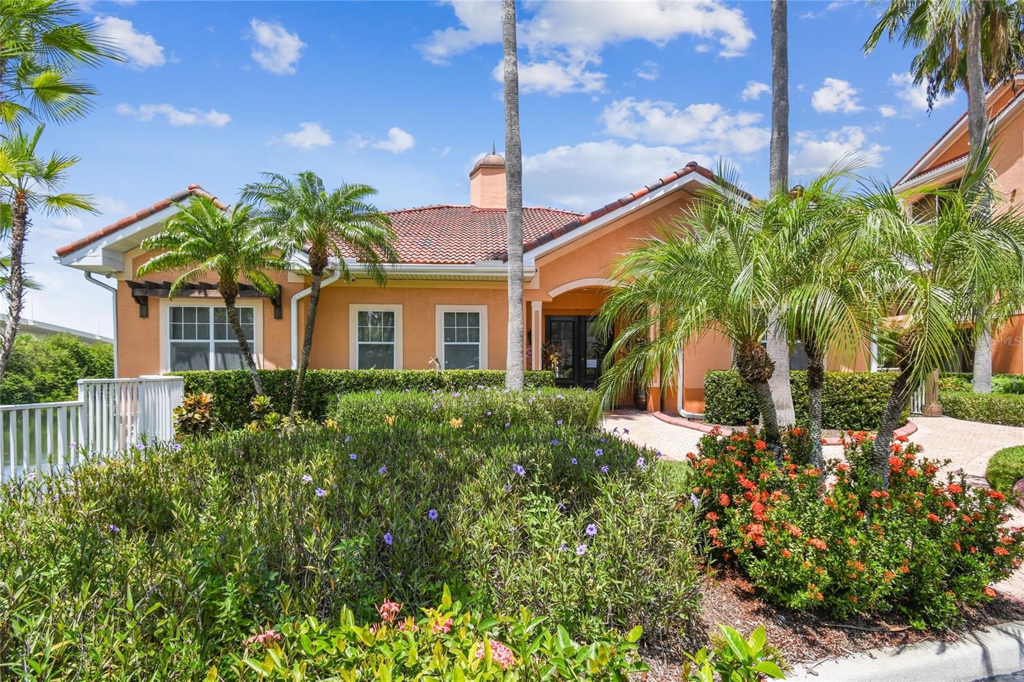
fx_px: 455
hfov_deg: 96.7
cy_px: 341
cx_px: 512
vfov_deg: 73.7
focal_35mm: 16
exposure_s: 1/320
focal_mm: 11
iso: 100
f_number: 7.1
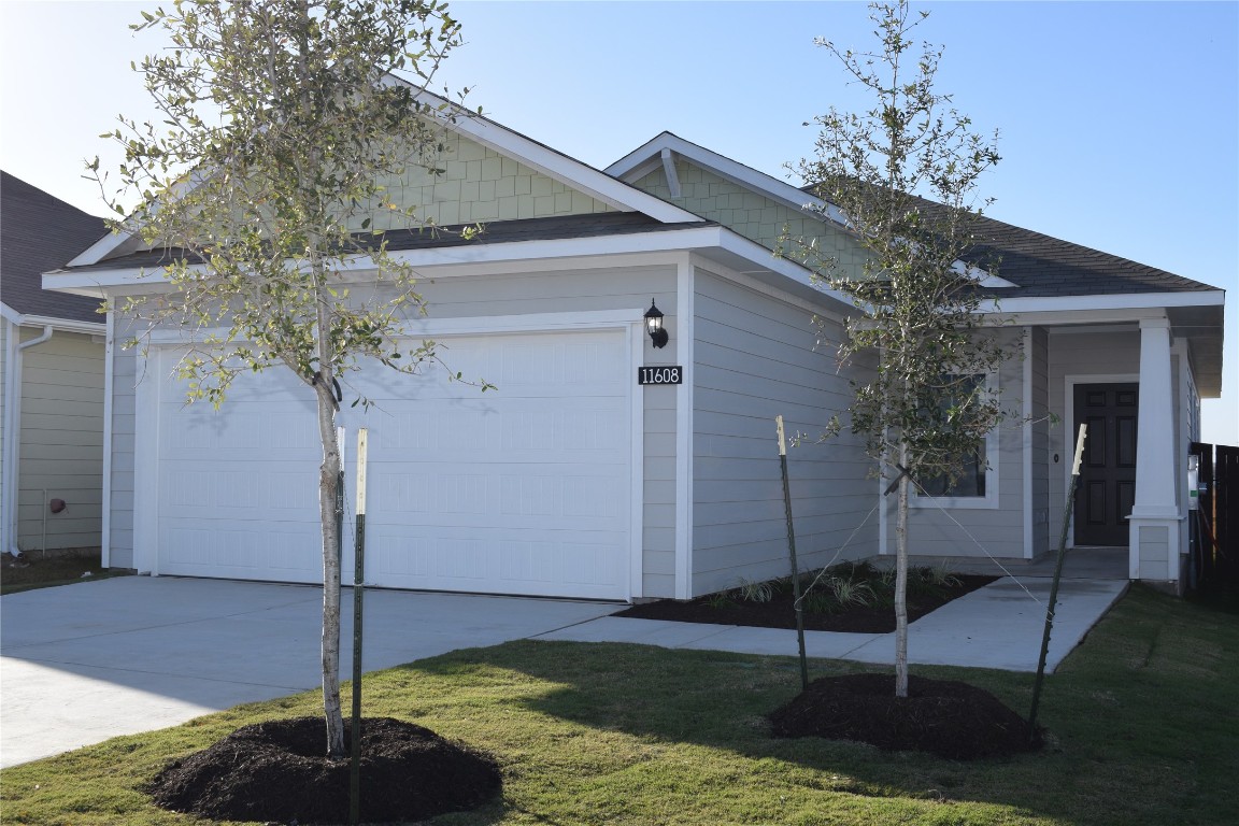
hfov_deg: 51.3
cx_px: 620
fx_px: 1291
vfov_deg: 35.5
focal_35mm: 38
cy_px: 413
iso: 200
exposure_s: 1/320
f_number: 9
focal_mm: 25
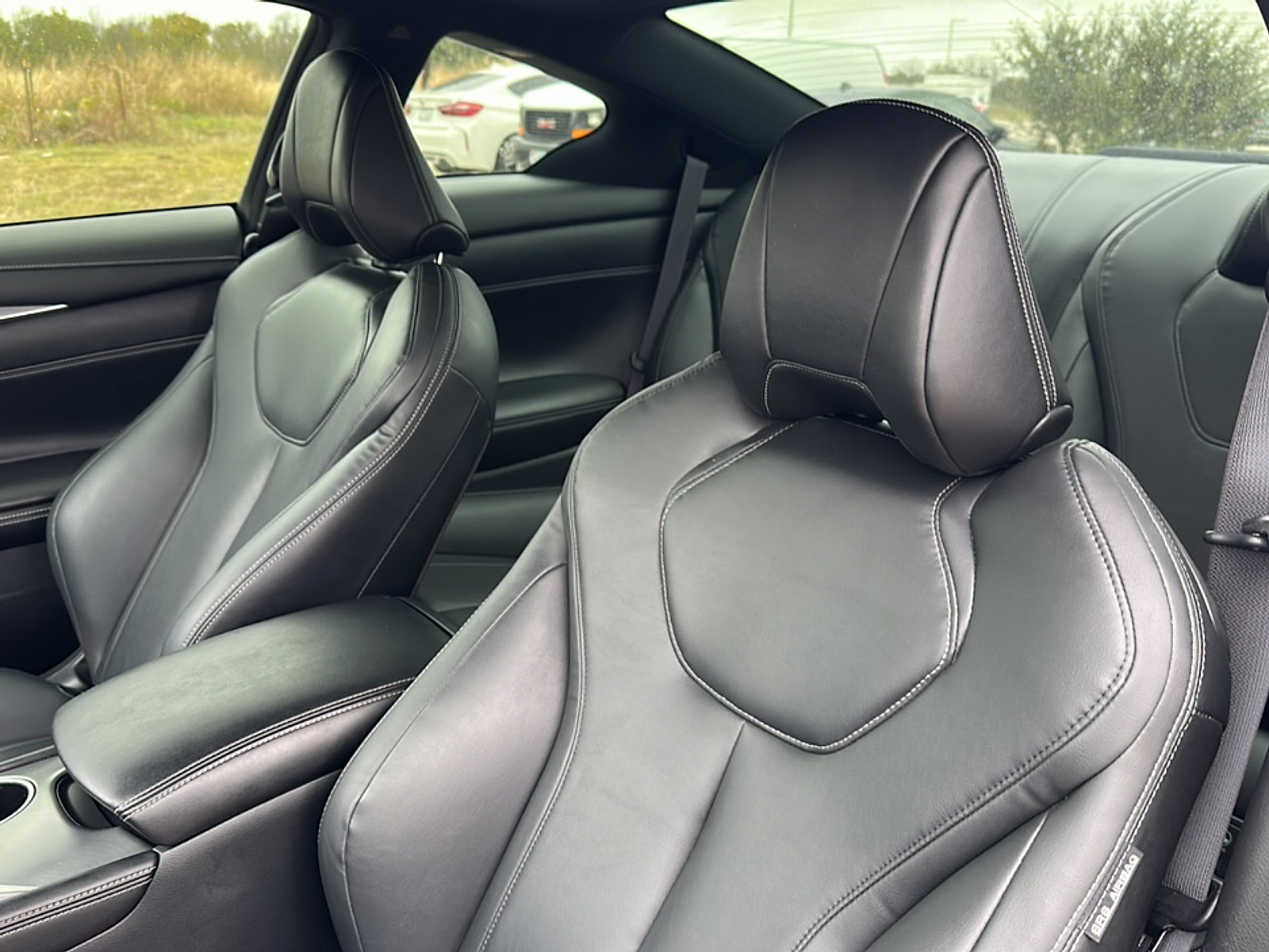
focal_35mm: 25
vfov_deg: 54.9
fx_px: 916
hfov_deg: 69.4
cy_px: 476
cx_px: 634
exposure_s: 1/99
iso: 80
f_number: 1.78
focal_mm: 6.86
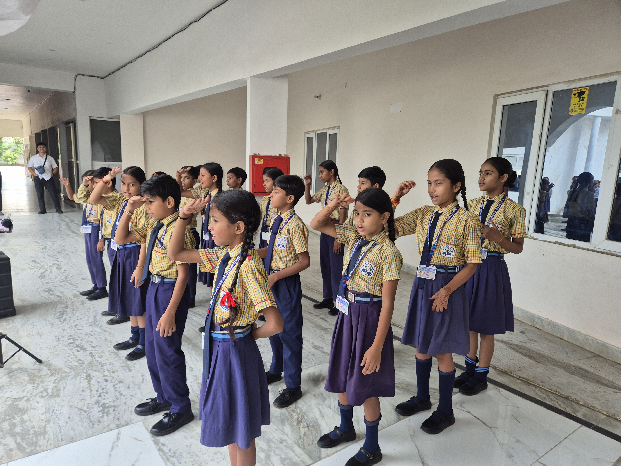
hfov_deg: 73.9
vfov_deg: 58.9
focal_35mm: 23
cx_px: 310
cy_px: 233
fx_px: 413
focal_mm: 5.4
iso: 40
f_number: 1.8
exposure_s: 1/180
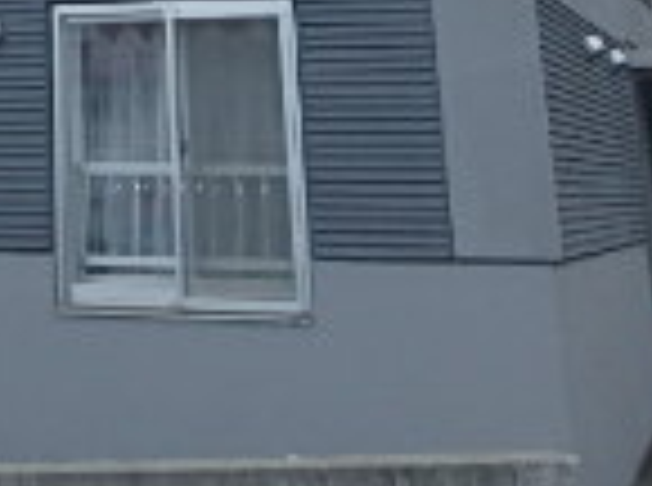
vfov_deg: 13.2
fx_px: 1747
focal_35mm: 93
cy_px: -554
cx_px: -99
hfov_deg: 20.0
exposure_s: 1/1000
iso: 125
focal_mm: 3.7
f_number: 3.5
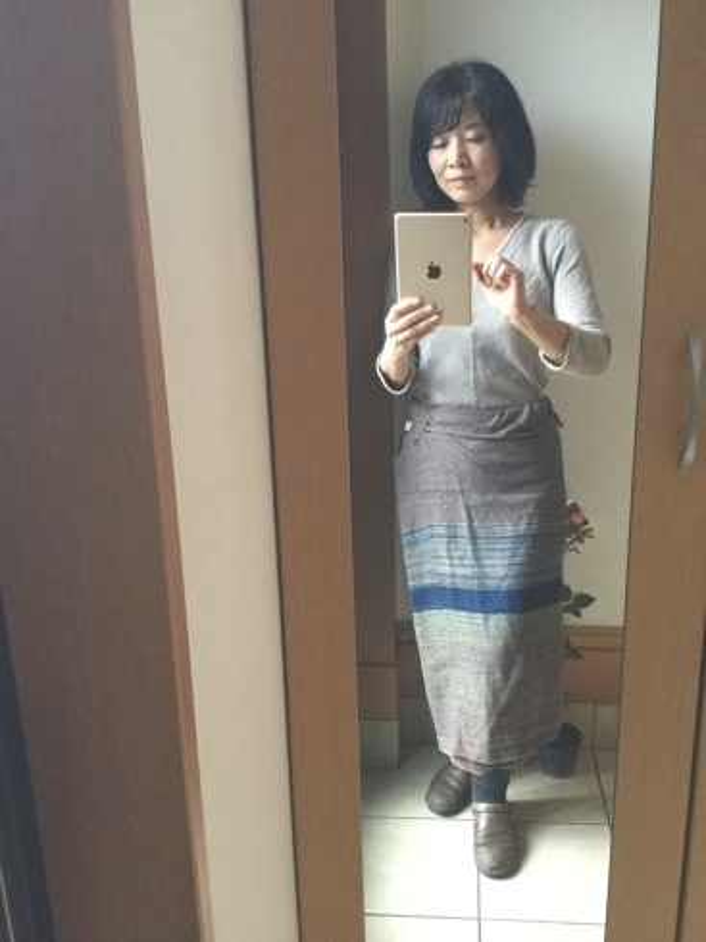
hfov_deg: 45.4
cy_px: 471
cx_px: 353
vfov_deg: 58.4
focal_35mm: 31
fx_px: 844
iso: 200
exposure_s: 1/30
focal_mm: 3.3
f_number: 2.4
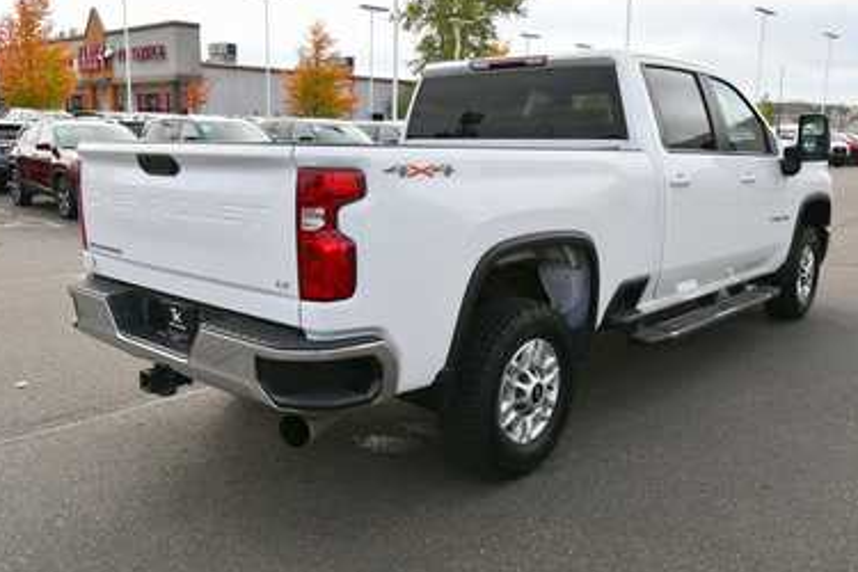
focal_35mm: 32
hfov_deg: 58.7
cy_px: 273
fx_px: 763
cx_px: 426
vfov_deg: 41.1
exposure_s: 1/250
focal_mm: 20
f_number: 8
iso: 160
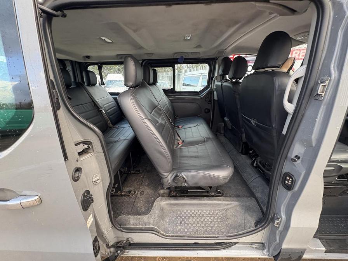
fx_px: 141
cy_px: 130
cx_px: 174
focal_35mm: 14
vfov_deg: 85.7
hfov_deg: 102.1
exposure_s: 1/76
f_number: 2.2
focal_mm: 2.22
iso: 250
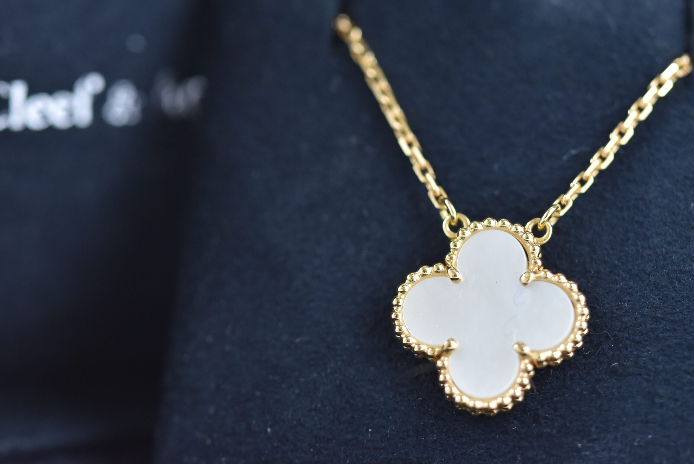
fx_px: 2604
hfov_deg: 15.2
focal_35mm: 135
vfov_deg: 10.2
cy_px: 232
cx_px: 347
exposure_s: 1/125
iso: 800
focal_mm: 90
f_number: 4.5
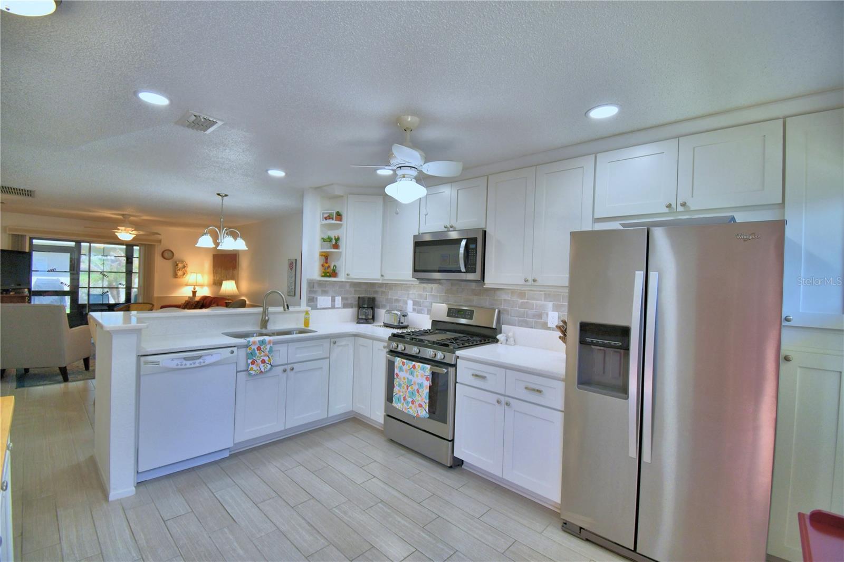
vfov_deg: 77.3
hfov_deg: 100.4
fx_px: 352
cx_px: 422
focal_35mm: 15
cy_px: 281
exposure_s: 1/125
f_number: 4.5
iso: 280
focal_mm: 10
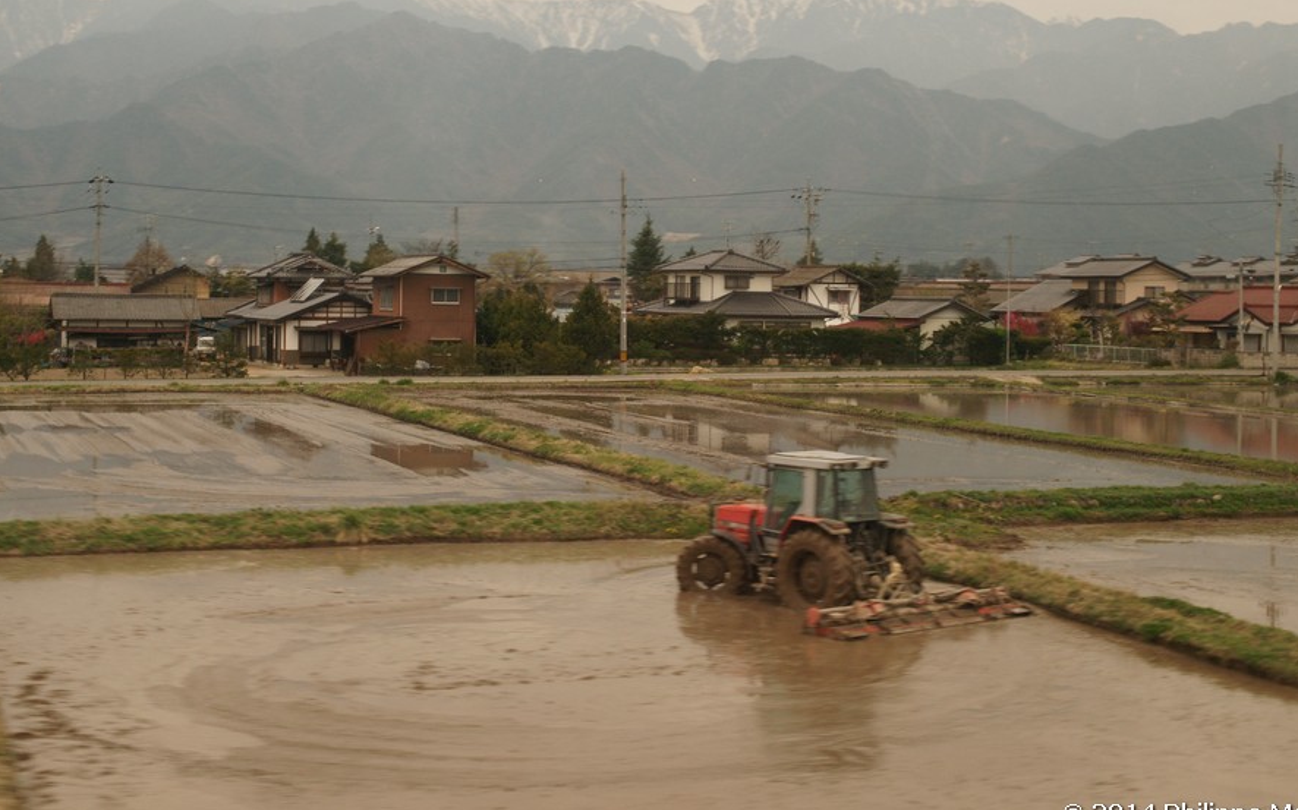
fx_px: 1874
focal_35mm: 53
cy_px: 300
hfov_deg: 38.2
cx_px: 650
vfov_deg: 24.3
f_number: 11
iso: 400
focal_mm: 40
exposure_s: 1/100
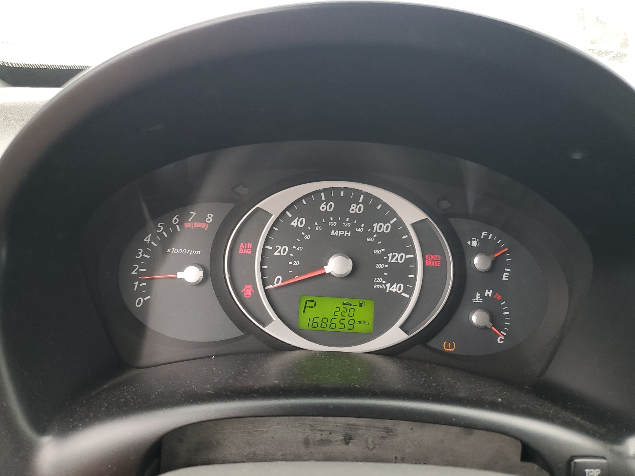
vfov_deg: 53.1
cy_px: 238
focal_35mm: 26
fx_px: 477
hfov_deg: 67.3
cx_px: 318
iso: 75
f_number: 1.5
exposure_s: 1/60.2
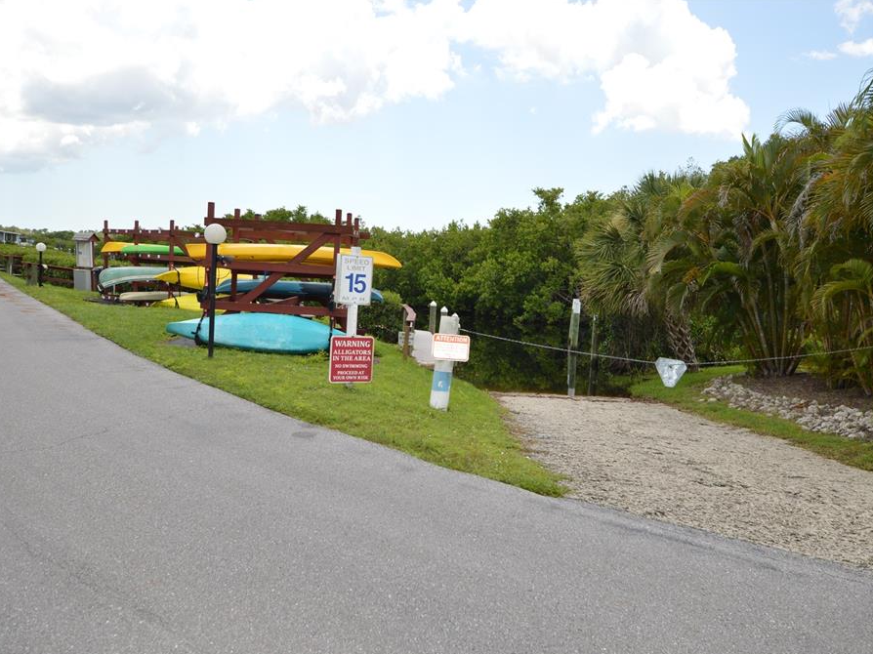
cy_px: 329
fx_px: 832
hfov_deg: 55.4
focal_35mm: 33
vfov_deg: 42.9
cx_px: 442
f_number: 8
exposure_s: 1/200
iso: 100
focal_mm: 20
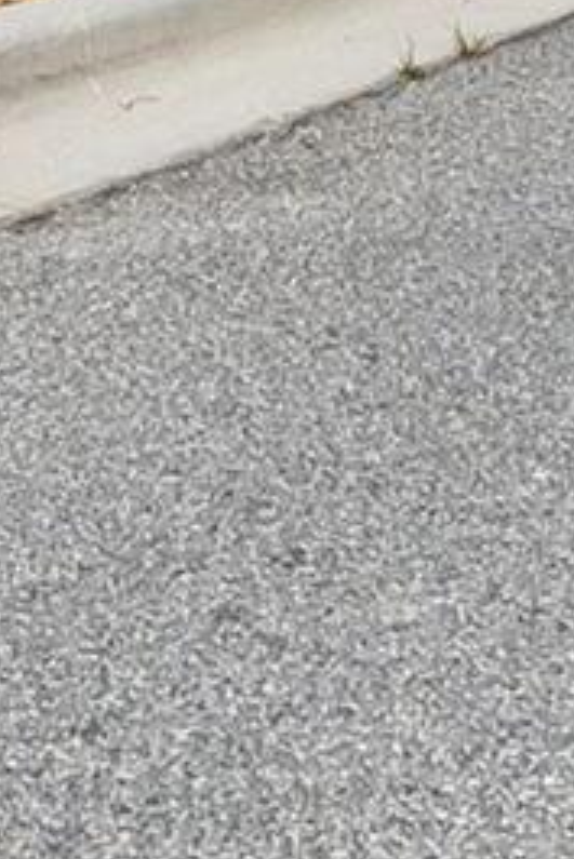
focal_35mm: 181
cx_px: -175
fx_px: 4323
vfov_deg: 10.9
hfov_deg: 7.5
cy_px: -499
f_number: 7.1
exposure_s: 1/400
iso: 100
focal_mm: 20
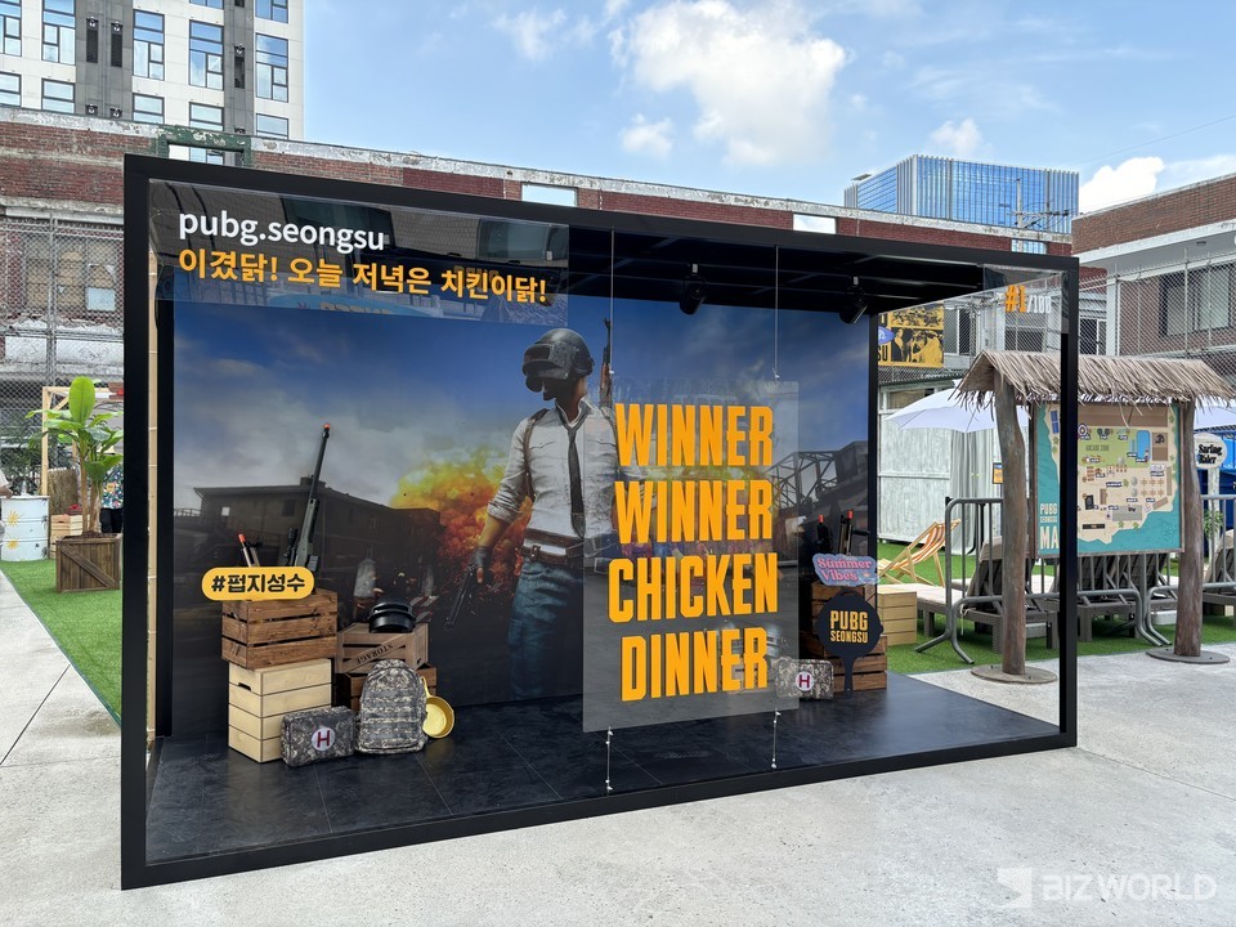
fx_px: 928
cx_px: 618
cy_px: 464
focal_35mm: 26
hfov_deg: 67.3
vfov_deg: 53.1
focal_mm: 5.96
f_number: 1.6
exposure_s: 1/236
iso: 50
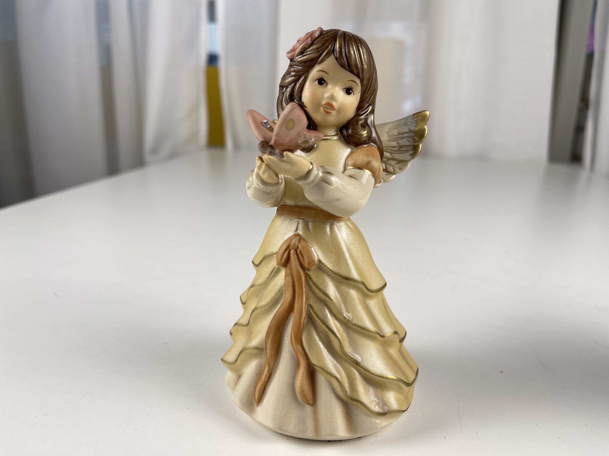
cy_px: 228
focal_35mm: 25
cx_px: 304
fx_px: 440
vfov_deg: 54.9
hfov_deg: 69.4
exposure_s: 1/211
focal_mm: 5.1
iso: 32
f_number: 1.6
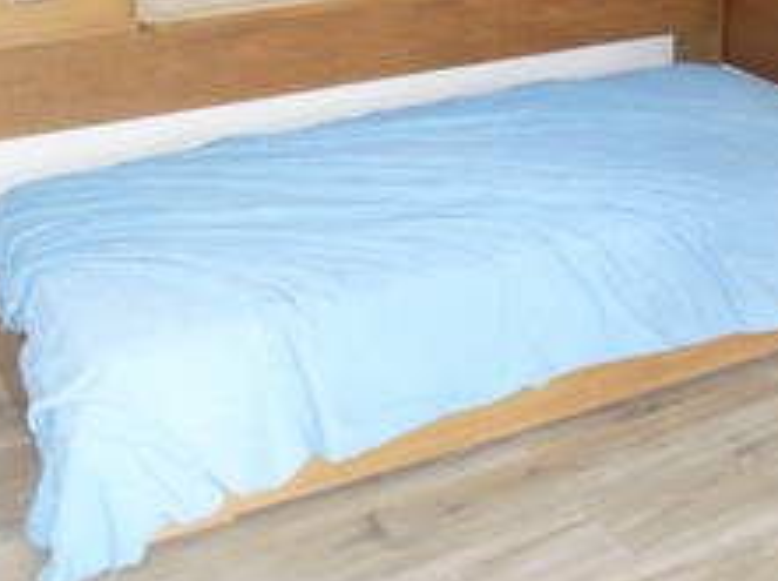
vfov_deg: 23.3
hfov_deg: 30.8
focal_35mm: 62
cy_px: 134
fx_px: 1391
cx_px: 563
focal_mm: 6.3
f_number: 3
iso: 240
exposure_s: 1/45
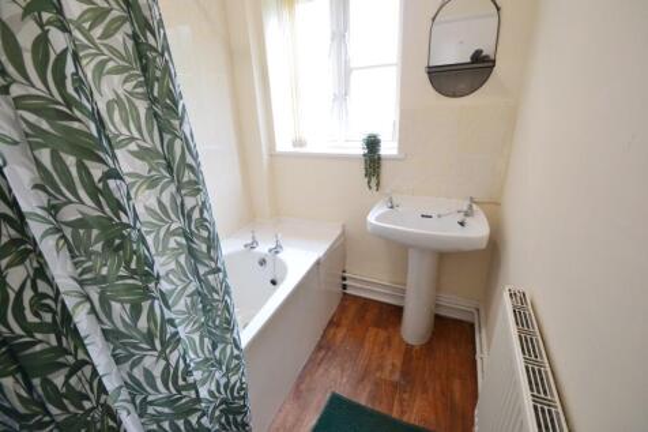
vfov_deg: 77.3
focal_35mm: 15
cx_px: 324
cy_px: 216
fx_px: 270
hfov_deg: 100.4
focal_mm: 10
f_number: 5
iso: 800
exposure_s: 1/60
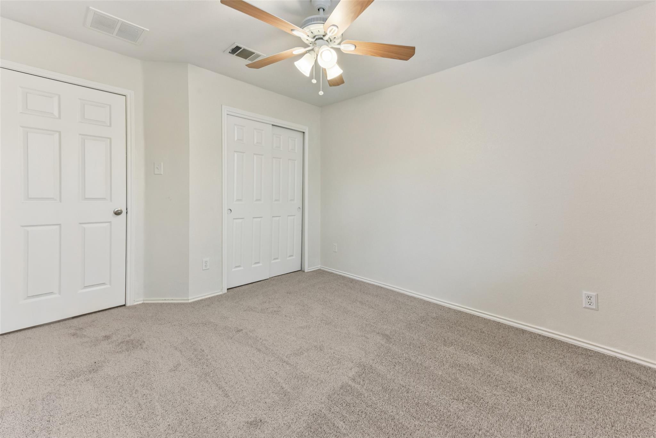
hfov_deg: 104.3
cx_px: 328
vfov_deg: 81.2
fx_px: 255
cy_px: 219
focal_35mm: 14
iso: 800
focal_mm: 14
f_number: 8
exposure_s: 1/80
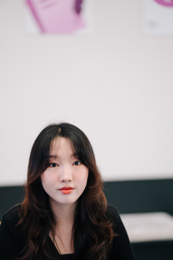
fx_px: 721
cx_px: 86
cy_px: 130
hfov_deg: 13.7
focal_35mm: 100
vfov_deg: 20.4
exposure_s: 1/250
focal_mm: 100
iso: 1600
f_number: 2
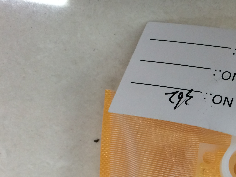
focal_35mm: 61
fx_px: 416
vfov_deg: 23.4
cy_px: 158
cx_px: 236
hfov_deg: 29.6
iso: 80
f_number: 2.2
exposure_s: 1/33
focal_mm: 4.12
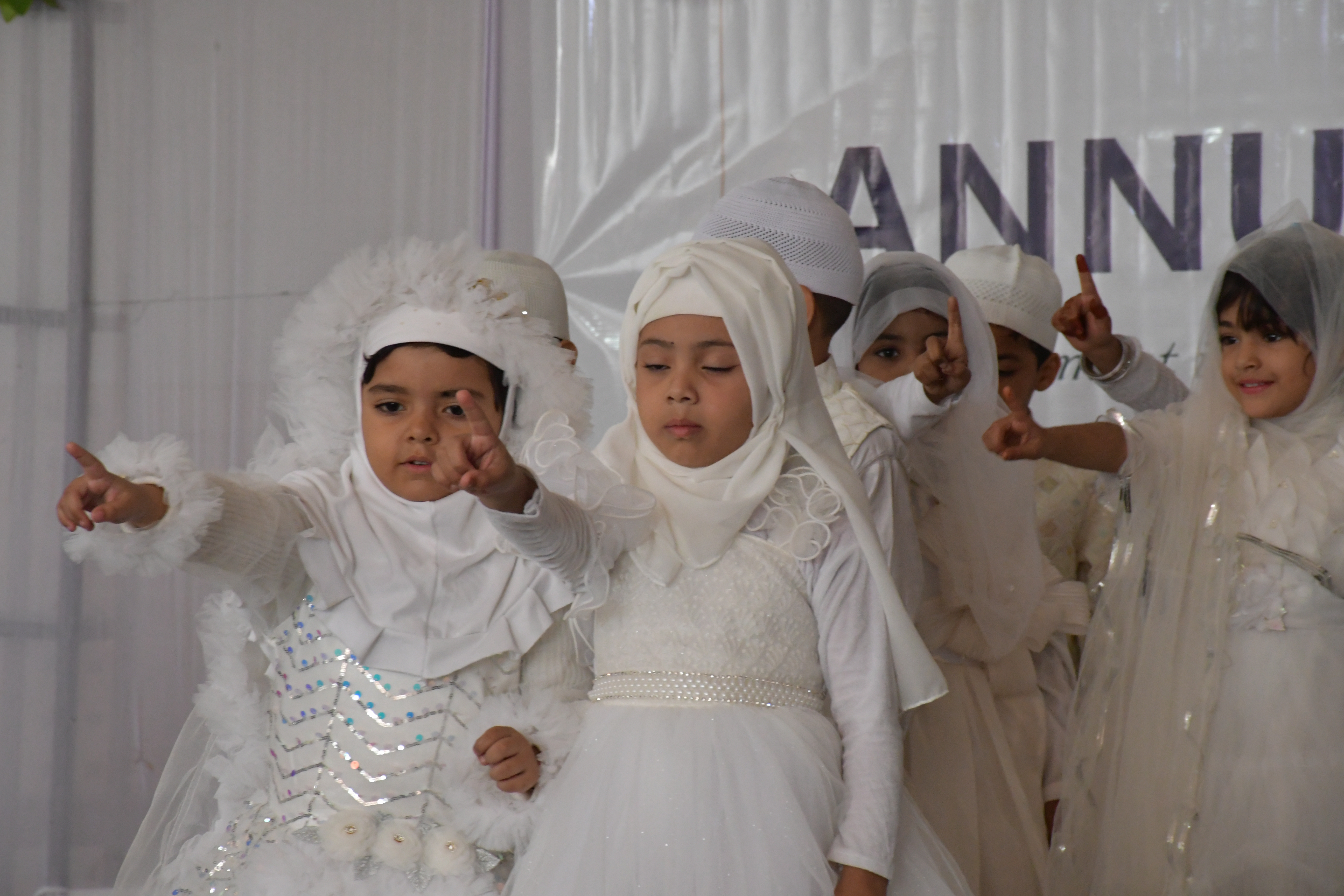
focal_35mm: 174
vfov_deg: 7.9
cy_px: 448
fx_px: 6495
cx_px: 672
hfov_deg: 11.8
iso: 3200
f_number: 10
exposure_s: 1/125
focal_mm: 116
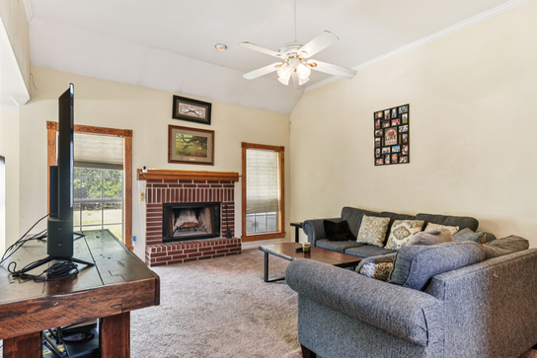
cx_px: 269
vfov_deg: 61.9
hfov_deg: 84.0
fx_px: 298
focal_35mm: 20
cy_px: 188
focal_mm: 17
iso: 250
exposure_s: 1/8
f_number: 8
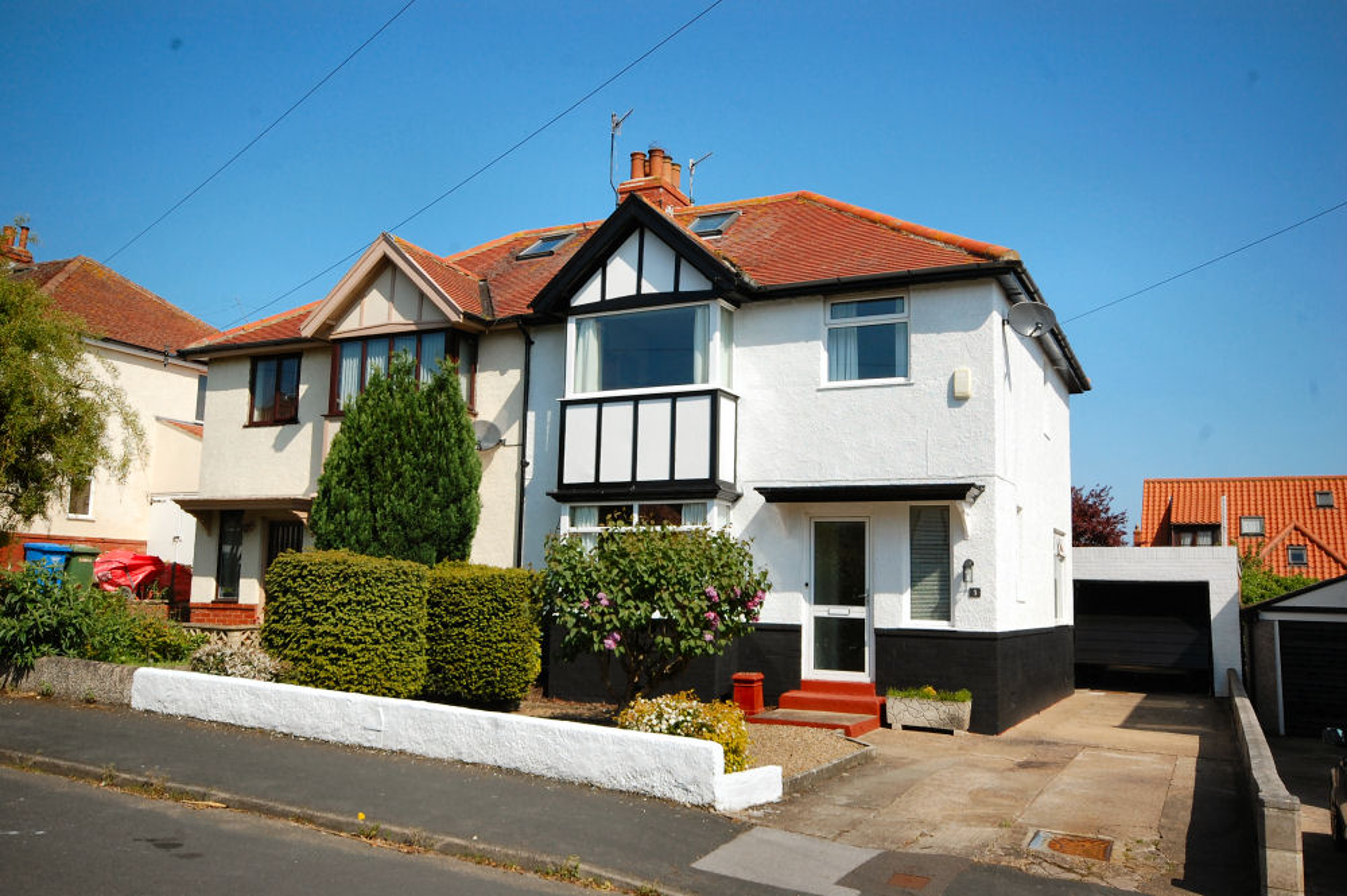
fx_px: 1122
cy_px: 448
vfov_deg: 43.5
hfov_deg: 62.0
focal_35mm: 30
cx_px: 674
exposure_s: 1/400
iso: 200
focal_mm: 20
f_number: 10
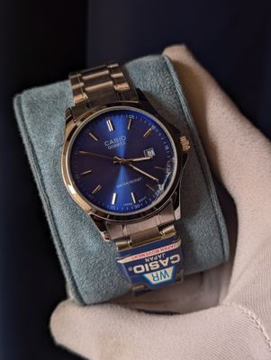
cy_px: 180
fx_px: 500
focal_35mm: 48
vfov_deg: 39.6
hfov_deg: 30.3
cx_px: 136
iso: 47
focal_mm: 6.81
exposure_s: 1/150
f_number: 1.85
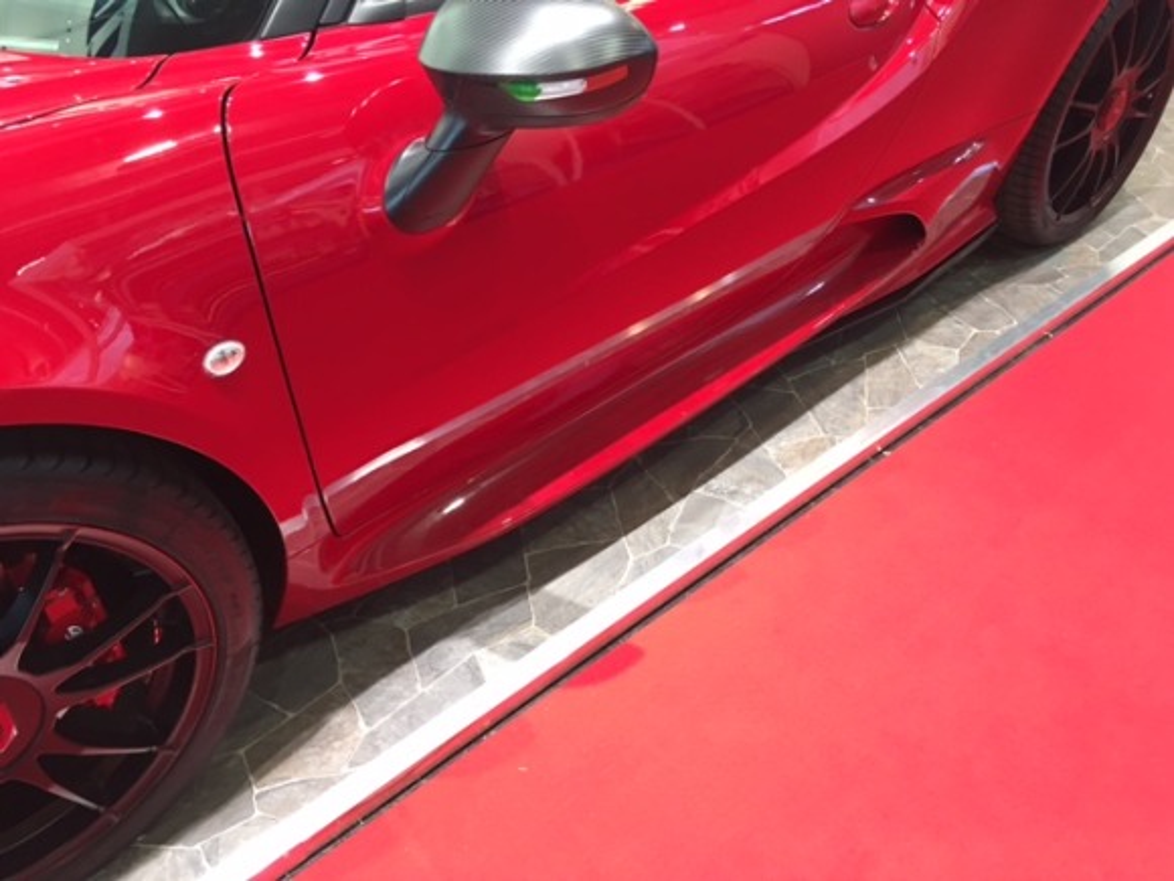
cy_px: 440
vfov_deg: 48.2
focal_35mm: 29
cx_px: 587
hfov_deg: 61.7
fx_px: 984
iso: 160
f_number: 2.2
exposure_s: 1/33
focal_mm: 4.15
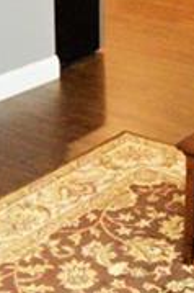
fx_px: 834
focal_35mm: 103
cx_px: 192
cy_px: 175
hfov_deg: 13.1
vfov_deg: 19.8
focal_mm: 12
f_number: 4.5
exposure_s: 1/60
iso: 2500
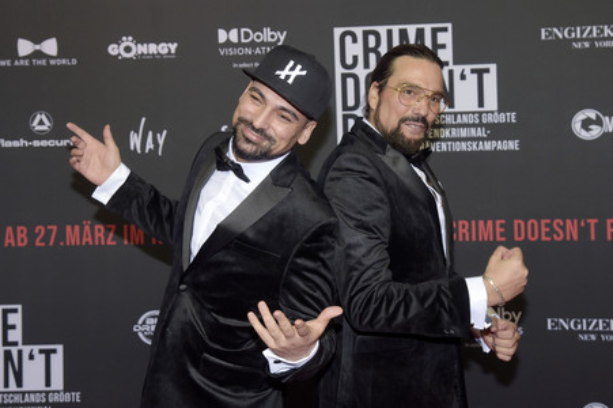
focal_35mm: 50
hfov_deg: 39.6
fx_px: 851
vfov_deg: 27.0
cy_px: 204
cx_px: 306
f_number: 5.6
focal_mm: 50
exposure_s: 1/200
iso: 500
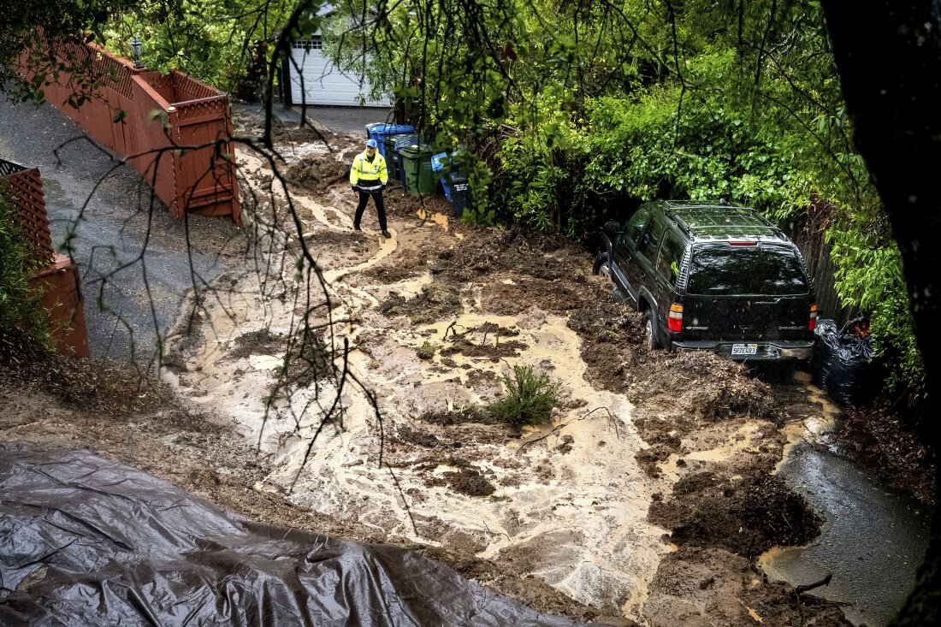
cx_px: 470
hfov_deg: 41.1
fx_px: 1254
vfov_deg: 28.1
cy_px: 314
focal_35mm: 48
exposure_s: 1/350
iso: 6400
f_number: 4
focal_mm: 48
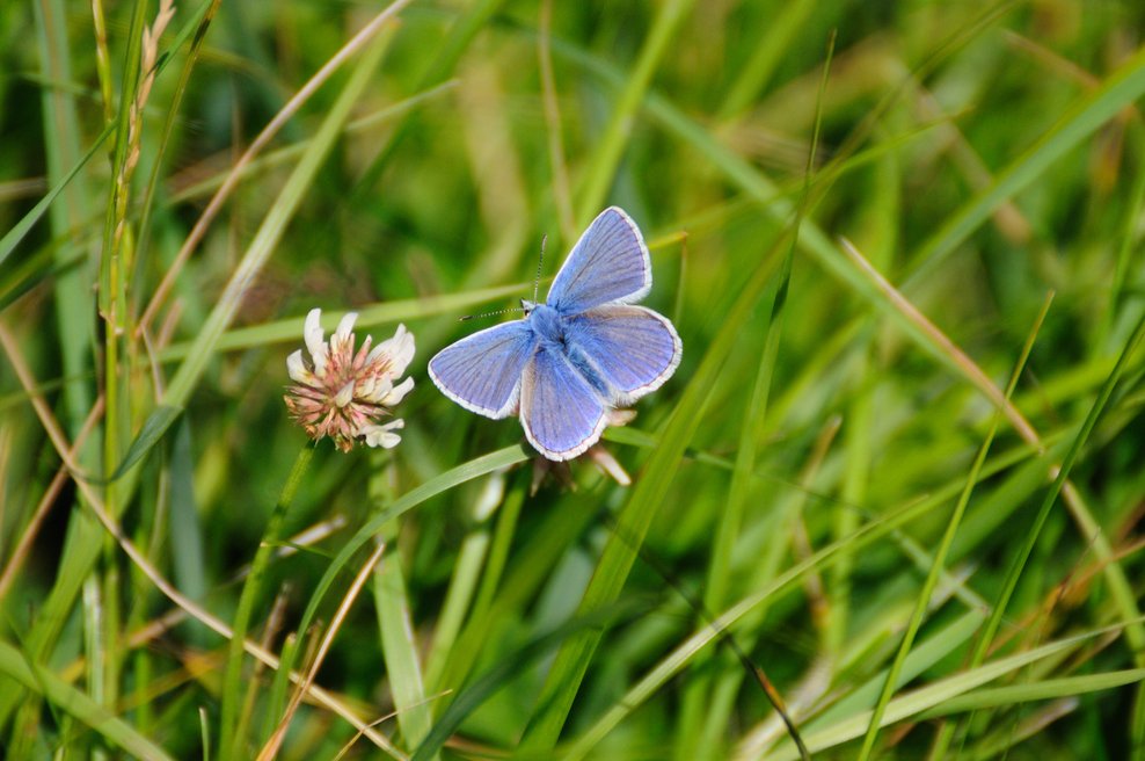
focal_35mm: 450
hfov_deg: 4.6
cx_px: 572
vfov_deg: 3.0
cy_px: 380
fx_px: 14294
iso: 400
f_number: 5.6
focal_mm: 300
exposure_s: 1/1600
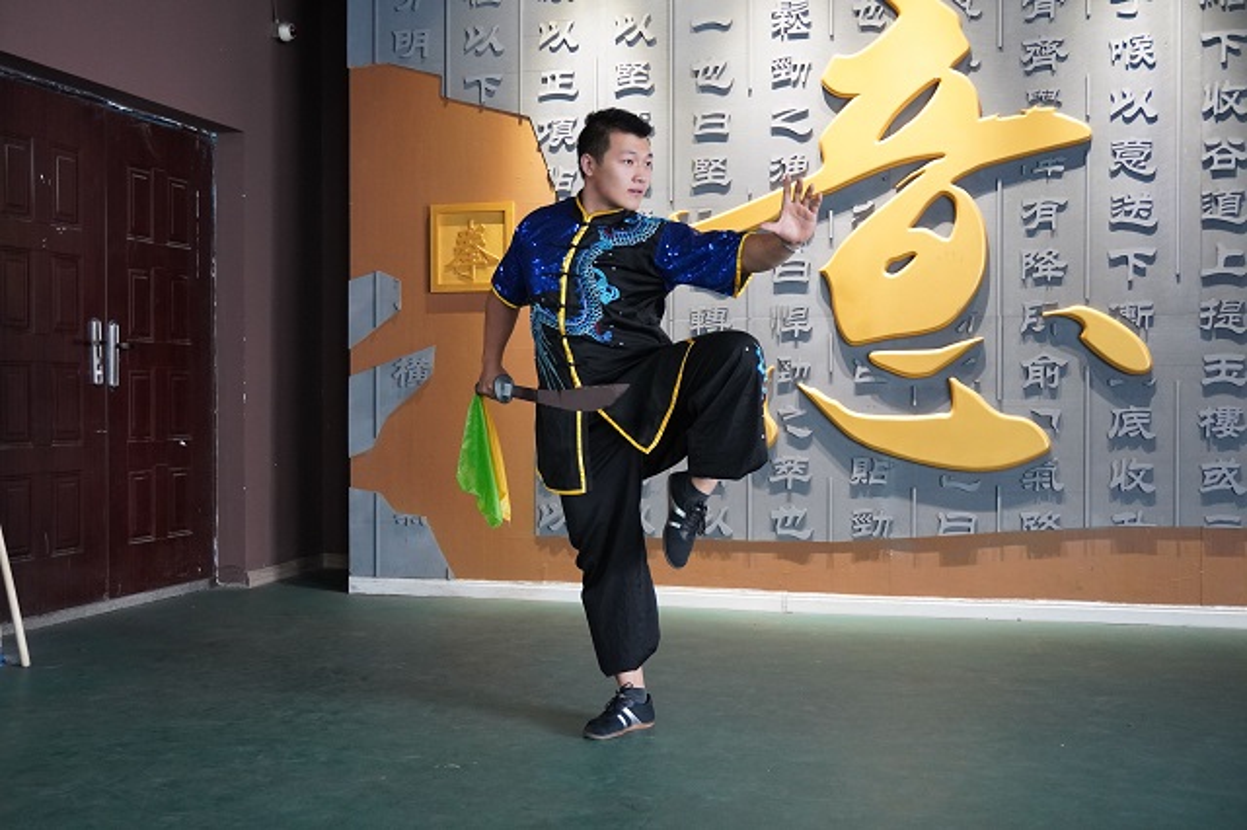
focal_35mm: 45
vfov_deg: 29.8
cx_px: 624
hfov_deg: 43.6
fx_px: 1558
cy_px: 415
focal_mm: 30
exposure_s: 1/50
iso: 2000
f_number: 5
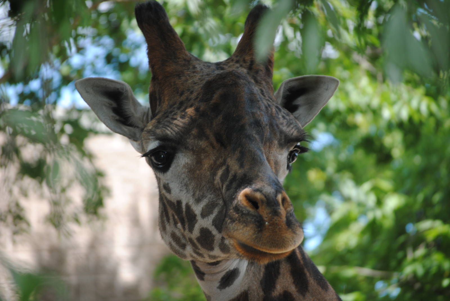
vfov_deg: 6.8
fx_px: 2534
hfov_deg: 10.1
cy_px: 150
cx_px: 225
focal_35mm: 202
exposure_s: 1/125
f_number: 5
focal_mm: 135
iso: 110
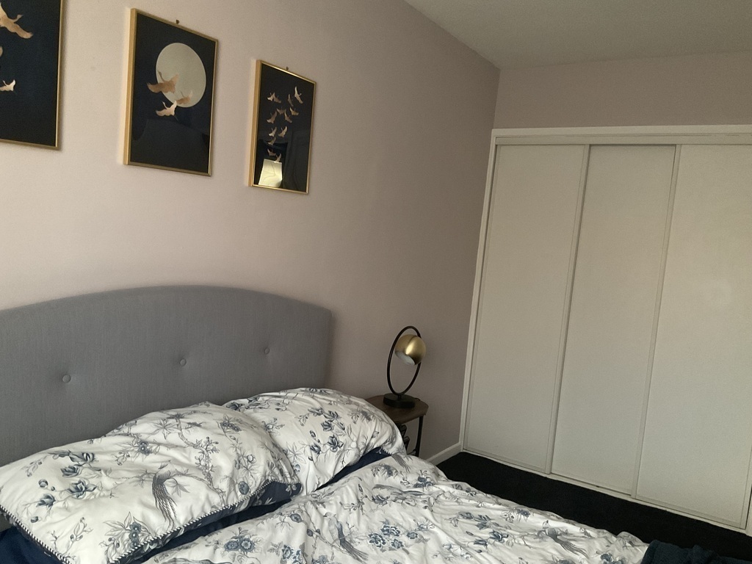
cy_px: 282
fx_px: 630
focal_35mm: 29
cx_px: 376
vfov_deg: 48.2
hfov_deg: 61.7
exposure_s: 1/33
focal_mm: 3
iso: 320
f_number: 1.8
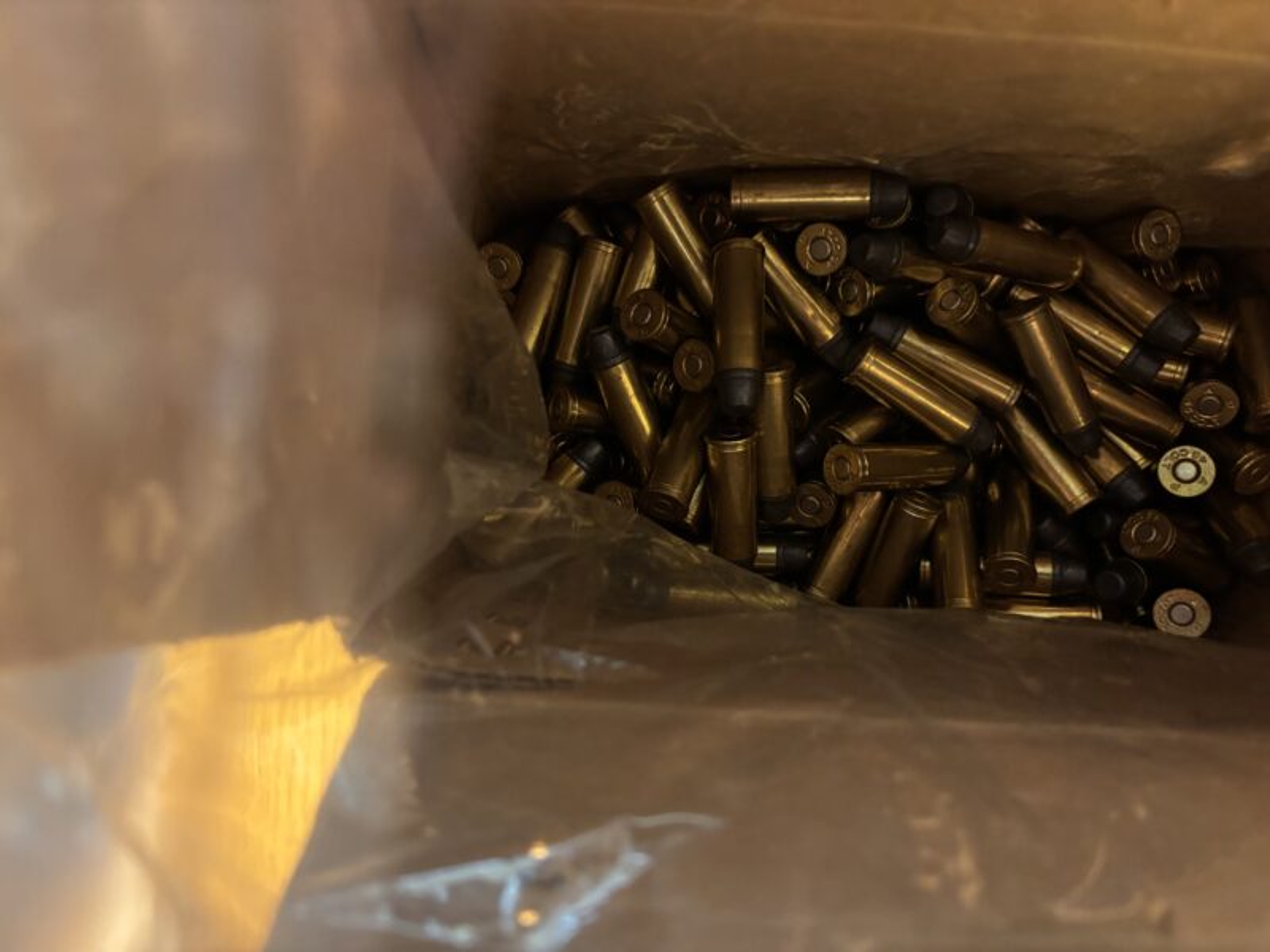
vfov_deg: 53.1
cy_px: 476
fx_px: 954
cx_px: 635
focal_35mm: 26
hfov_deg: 67.3
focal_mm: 5.96
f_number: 1.6
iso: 800
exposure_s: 1/30
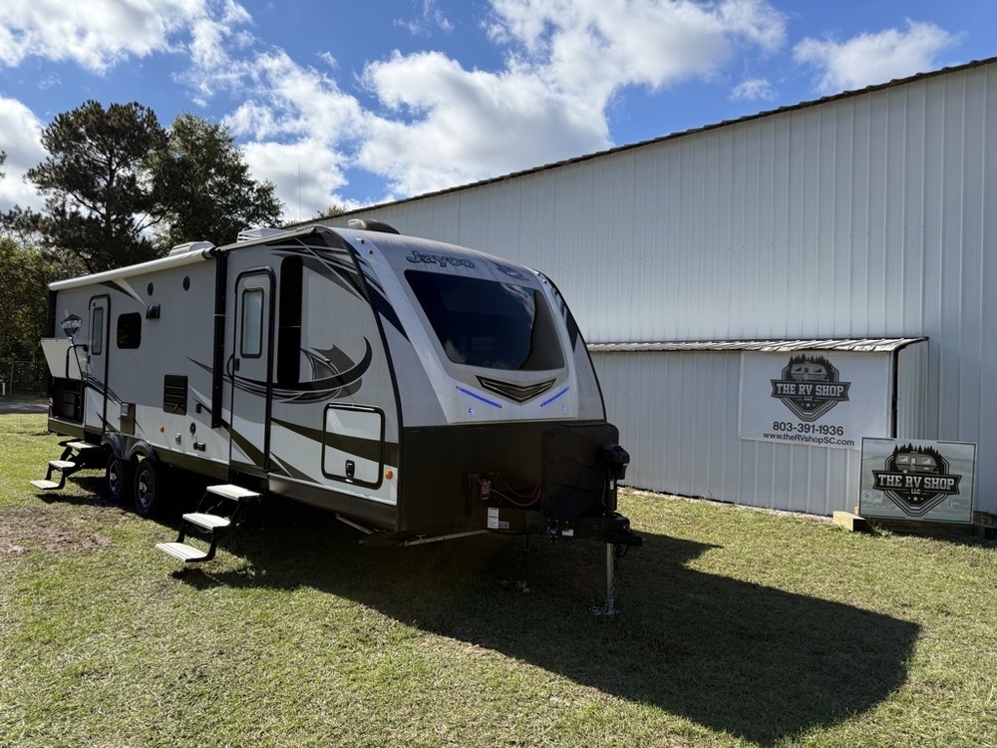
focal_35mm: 24
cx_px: 498
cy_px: 374
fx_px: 691
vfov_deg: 56.8
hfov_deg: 71.6
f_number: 1.78
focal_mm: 6.76
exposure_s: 1/4673
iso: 100
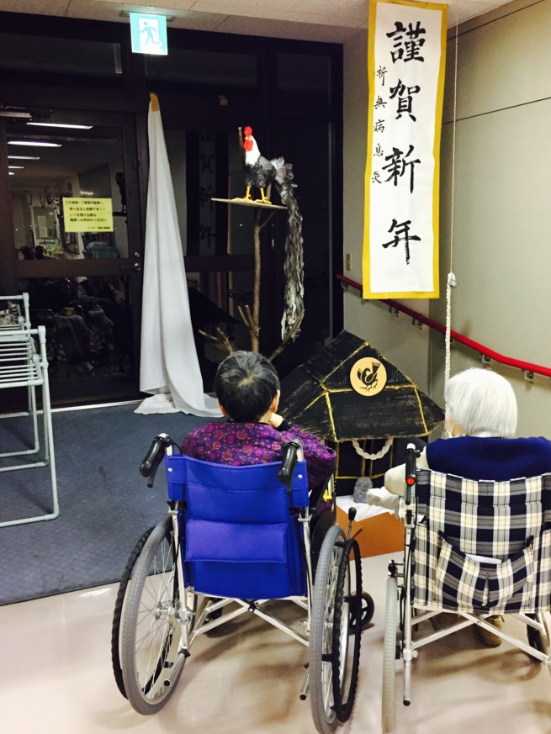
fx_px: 721
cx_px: 316
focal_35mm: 34
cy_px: 348
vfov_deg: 53.9
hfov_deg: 41.7
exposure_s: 1/20
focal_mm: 4.15
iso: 250
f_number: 2.2
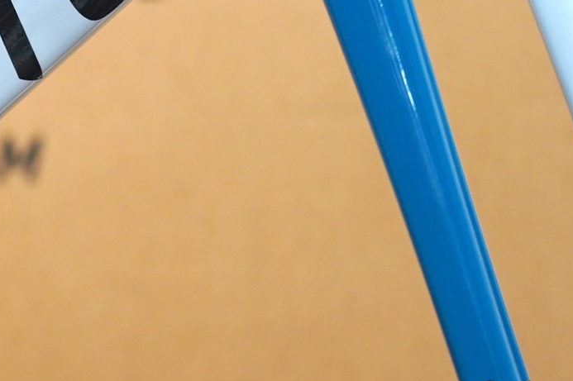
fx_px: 8986
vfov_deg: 2.4
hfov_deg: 3.6
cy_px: 88
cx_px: -291
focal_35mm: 565
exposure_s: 1/160
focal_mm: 153
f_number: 4
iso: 1000
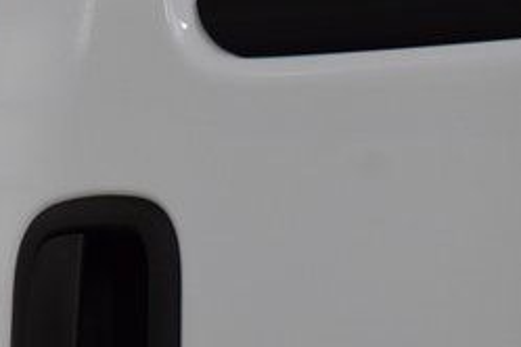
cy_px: 425
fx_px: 3907
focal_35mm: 270
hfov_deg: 7.6
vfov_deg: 5.1
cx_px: 84
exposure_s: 1/125
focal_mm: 70
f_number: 6.3
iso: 1600
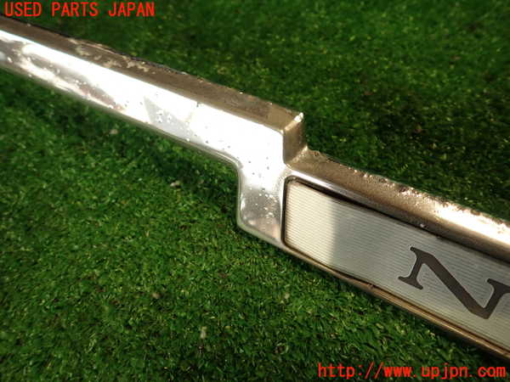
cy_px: 191
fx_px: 368
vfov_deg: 54.9
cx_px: 255
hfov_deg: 69.4
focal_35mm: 25
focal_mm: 4.5
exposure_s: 1/60
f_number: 2
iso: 200
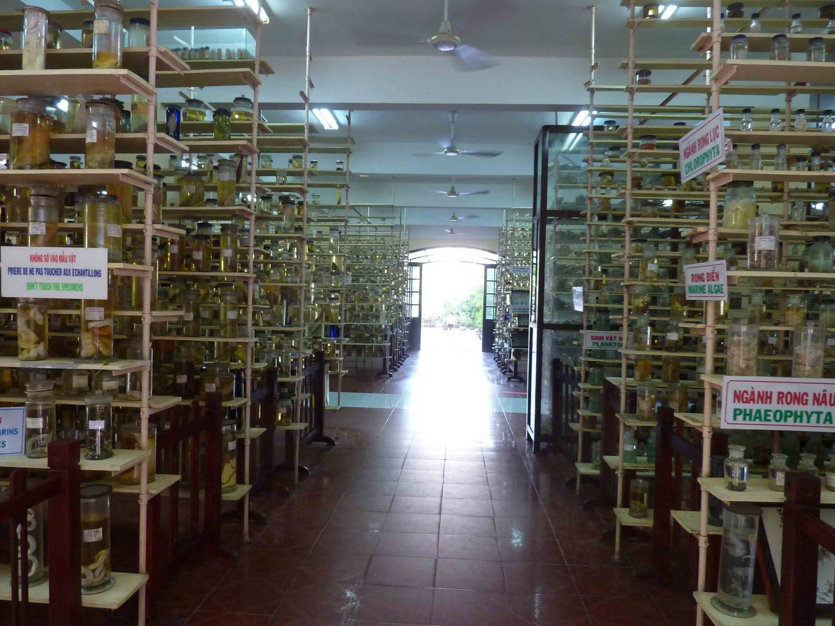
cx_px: 418
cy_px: 313
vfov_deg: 54.9
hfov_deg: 69.4
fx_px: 603
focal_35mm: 25
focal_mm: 4.1
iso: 250
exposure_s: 1/30
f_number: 3.3
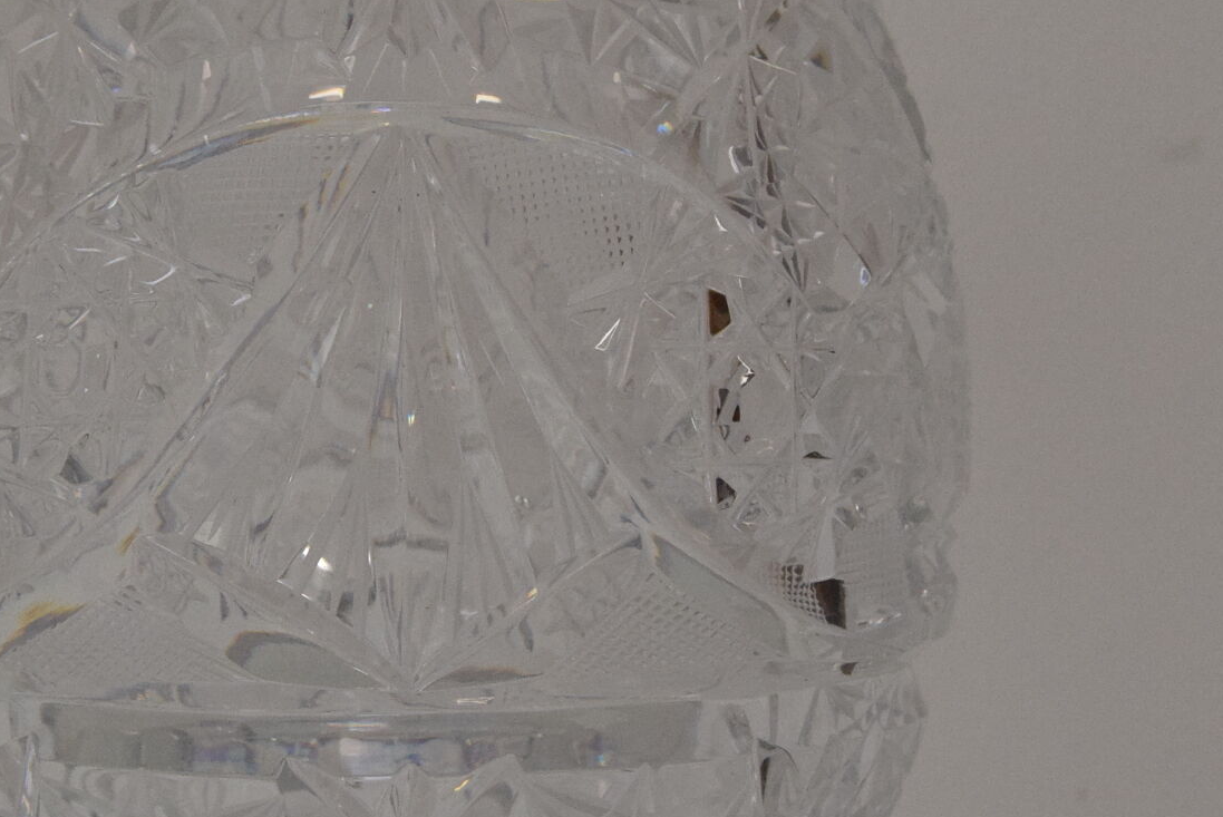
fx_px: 3059
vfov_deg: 15.2
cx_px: 380
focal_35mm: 90
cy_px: 325
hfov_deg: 22.5
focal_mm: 22
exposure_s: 1/400
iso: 1600
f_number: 10
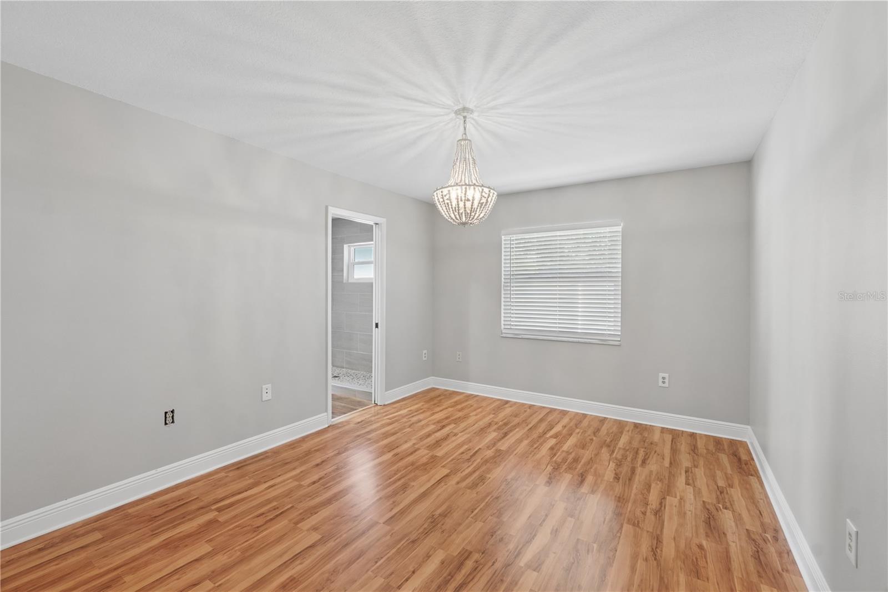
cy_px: 296
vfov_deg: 77.3
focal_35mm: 15
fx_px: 370
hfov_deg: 100.4
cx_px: 444
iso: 400
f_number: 8
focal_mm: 10
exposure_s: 1/15
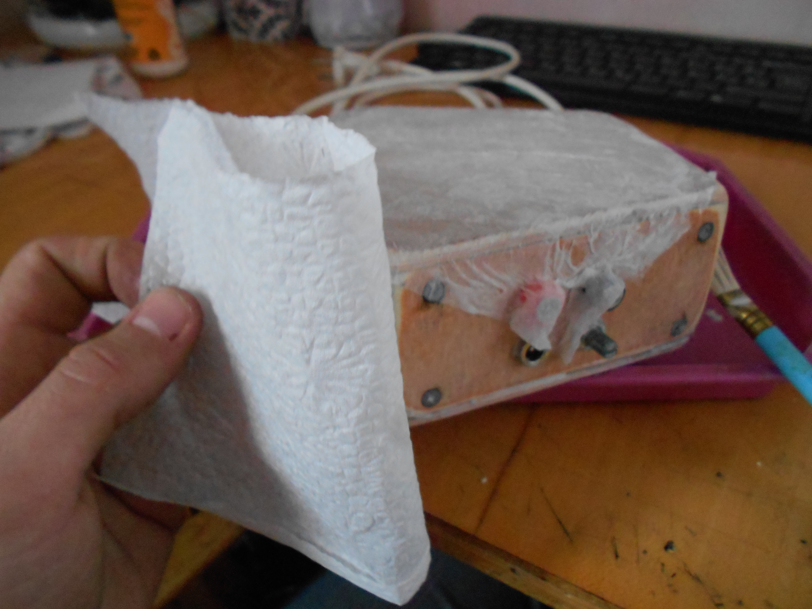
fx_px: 610
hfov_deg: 67.3
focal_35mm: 26
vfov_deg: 53.1
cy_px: 304
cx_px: 406
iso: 640
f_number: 3.2
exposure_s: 1/8
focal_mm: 4.6
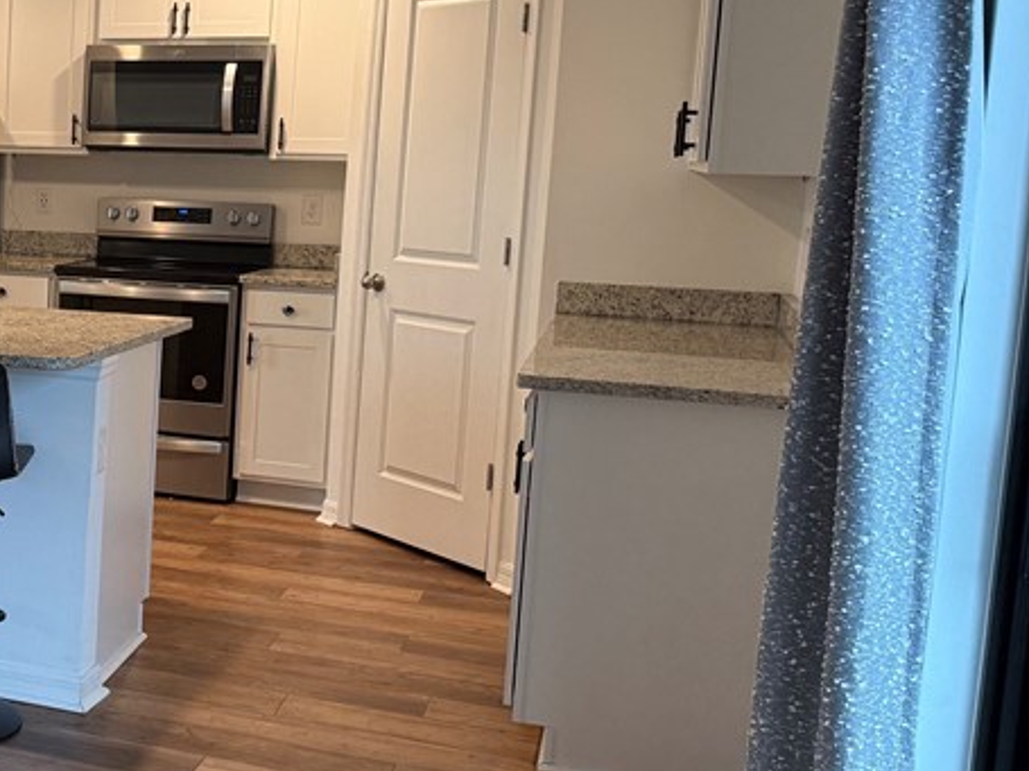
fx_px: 1605
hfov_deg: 31.6
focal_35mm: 54
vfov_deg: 27.0
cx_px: -97
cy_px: 353
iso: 320
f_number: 1.78
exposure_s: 1/120
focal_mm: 6.76
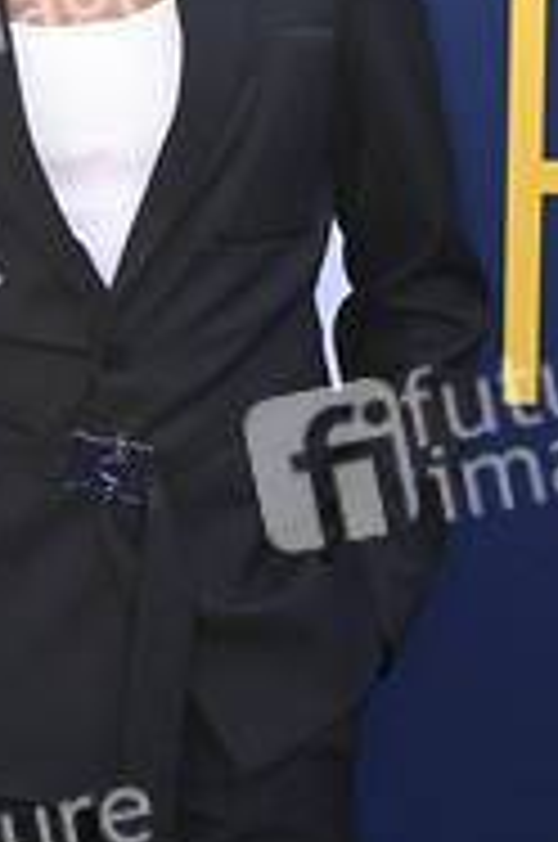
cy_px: 221
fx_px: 2497
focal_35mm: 107
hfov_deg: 12.7
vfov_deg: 19.0
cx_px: 68
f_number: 6.3
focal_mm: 50
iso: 320
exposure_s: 1/200
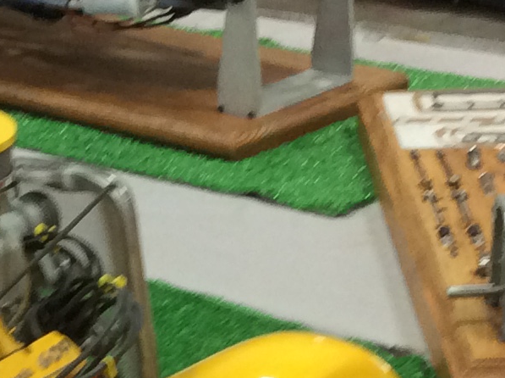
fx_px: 2025
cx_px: -24
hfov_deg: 14.0
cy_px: 492
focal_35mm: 139
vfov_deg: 10.4
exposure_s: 1/24
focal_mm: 3.3
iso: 125
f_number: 2.4
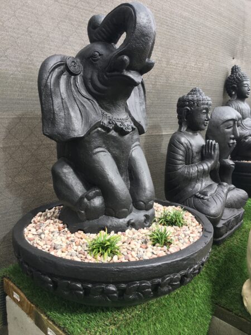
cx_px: 126
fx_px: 280
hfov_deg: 48.2
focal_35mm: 29
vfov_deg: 61.7
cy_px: 168
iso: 25
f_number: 2.2
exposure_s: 1/118
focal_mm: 4.15
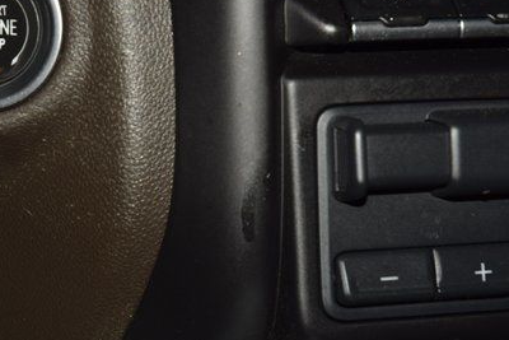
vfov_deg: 8.2
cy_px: 111
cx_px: 195
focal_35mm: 168
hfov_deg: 12.2
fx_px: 2376
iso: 100
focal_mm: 70
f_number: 8
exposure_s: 1/125
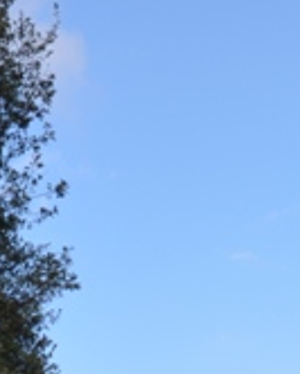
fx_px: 3149
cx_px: 295
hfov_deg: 5.4
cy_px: 590
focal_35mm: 284
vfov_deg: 6.7
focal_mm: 42
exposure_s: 1/200
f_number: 6.3
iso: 100
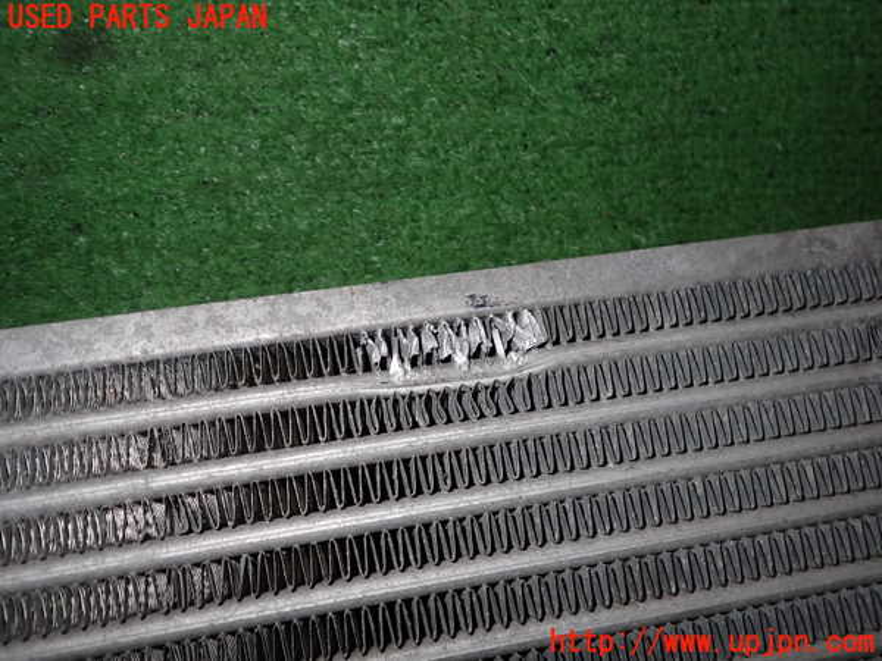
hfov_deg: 60.0
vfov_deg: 46.8
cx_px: 441
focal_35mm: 30
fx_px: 764
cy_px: 330
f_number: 6.3
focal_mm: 5.4
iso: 200
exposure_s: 1/30
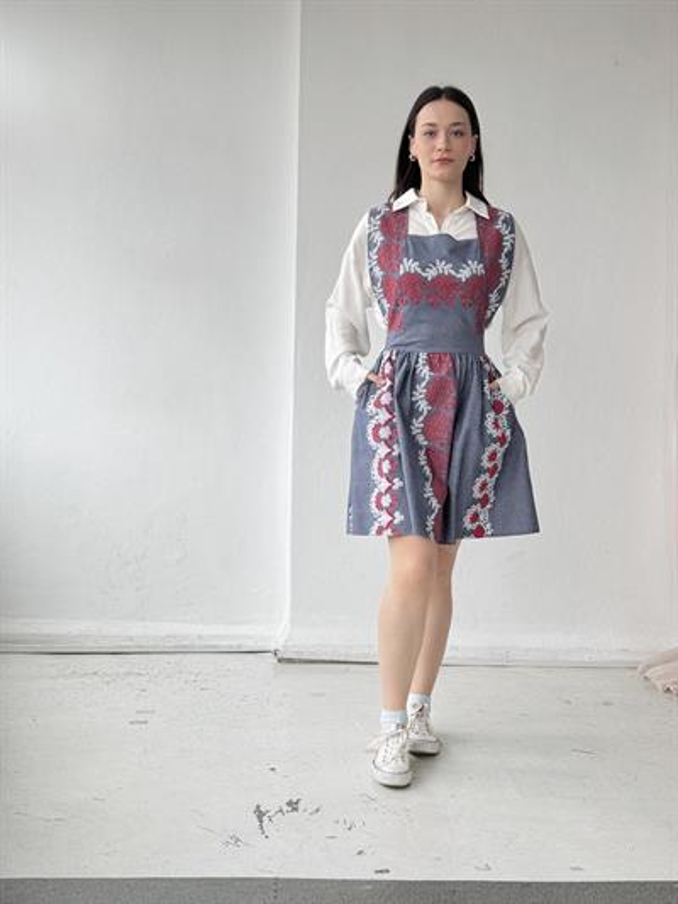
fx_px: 1253
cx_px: 339
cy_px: 452
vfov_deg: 39.6
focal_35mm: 48
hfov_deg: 30.3
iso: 64
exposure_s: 1/289
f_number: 1.78
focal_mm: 6.76
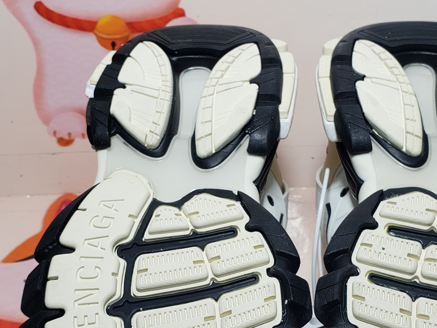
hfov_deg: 36.1
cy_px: 244
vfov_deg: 27.2
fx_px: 669
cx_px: 257
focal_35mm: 53
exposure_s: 1/227
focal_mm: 4.3
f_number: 2.4
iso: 50
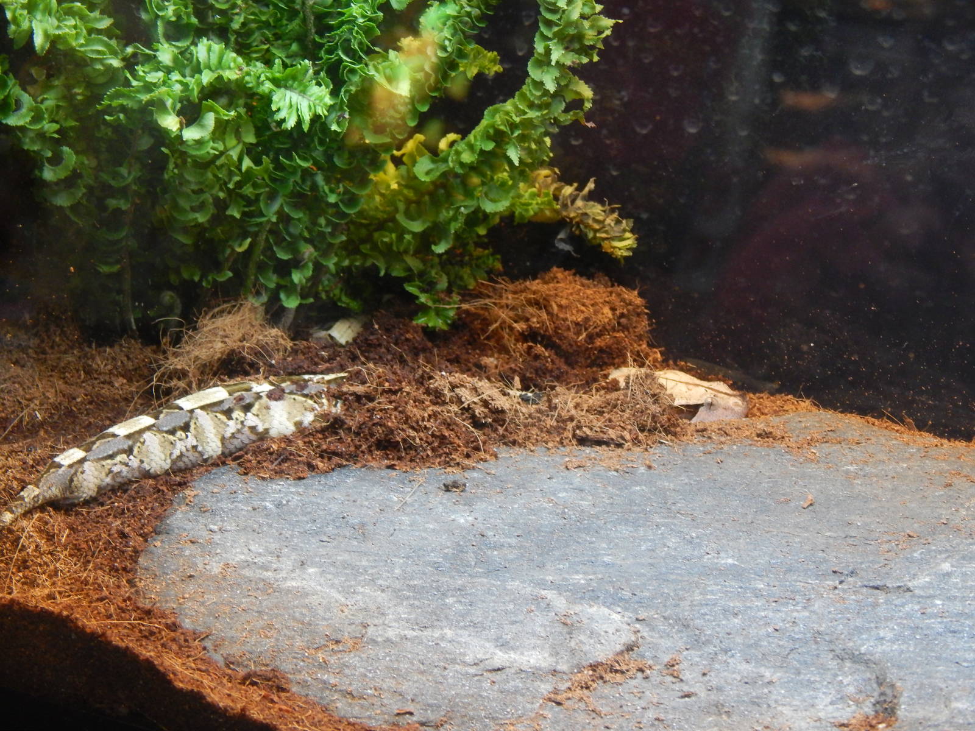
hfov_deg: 18.7
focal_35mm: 105
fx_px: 2957
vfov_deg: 14.1
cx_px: 488
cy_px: 366
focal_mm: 18.7
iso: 400
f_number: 4.5
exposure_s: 1/30
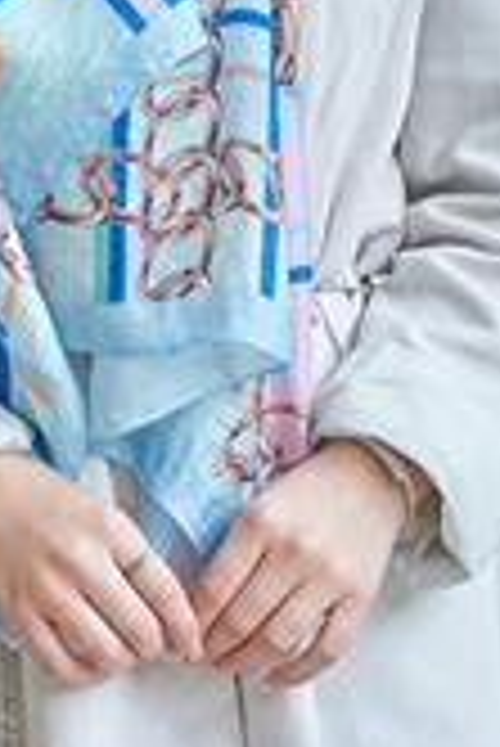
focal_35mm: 307
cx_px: 81
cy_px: -238
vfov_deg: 6.6
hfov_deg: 4.5
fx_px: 6382
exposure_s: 1/100
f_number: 5.6
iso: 800
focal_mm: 110
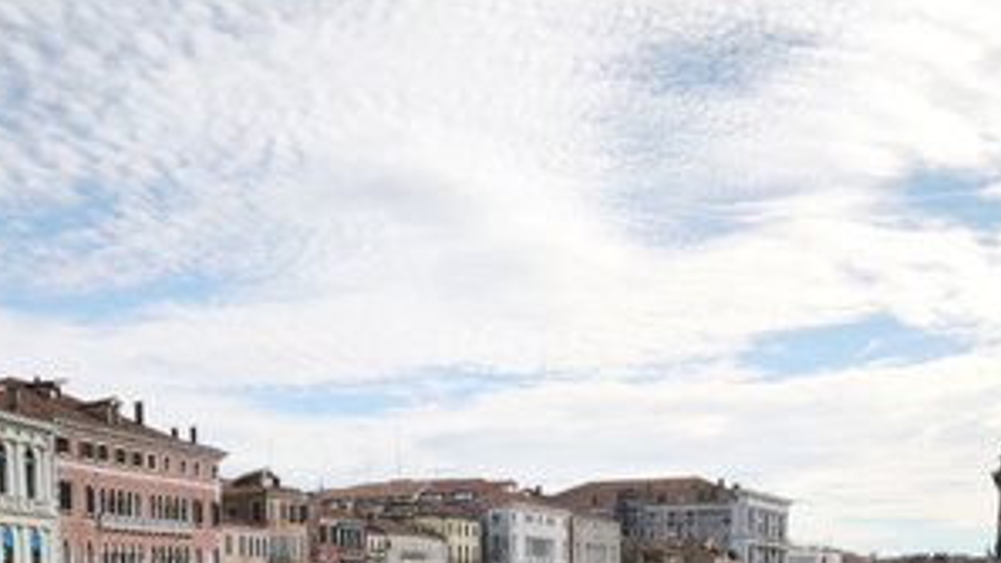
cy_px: 789
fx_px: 1433
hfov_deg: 38.4
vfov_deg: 19.9
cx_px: 438
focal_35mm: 54
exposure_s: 1/2448
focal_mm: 5.35
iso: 80
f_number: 1.7
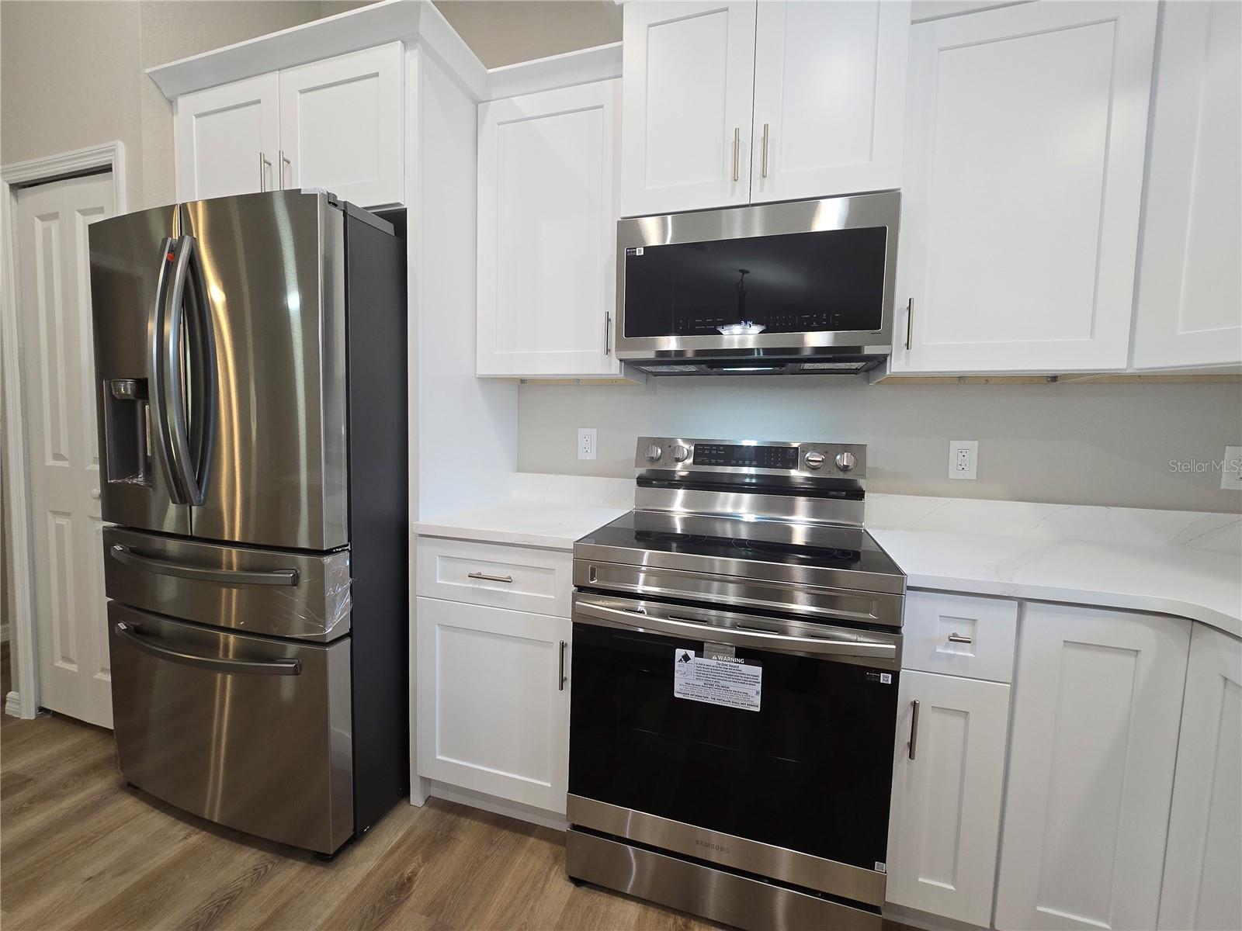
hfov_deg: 106.2
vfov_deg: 89.9
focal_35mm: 13
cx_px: 621
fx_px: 466
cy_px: 466
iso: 125
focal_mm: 2.2
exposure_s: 1/60
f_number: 2.2
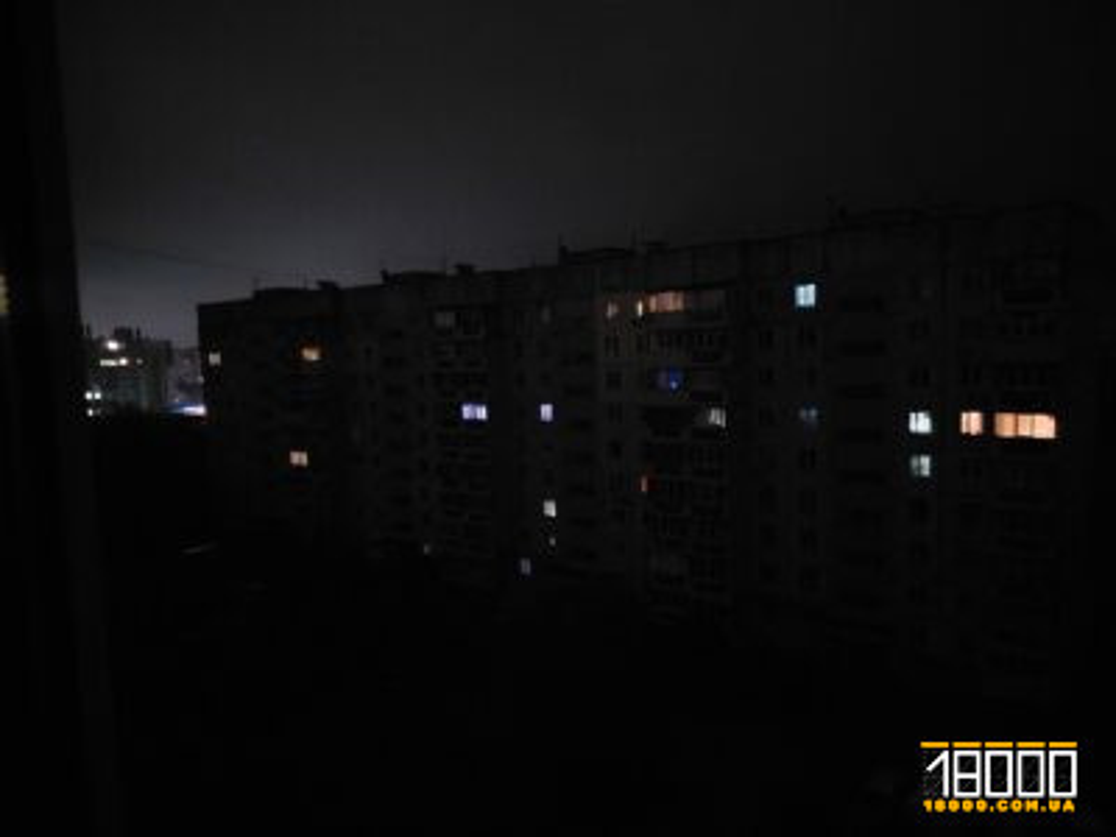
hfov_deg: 69.4
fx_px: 806
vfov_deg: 54.9
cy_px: 418
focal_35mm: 25
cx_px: 558
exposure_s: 1/4
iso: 2000
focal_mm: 4.69
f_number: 1.8
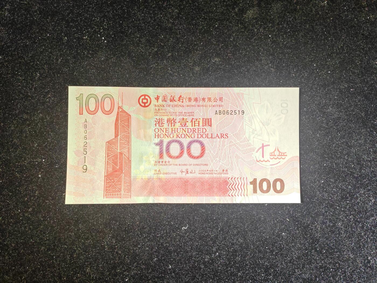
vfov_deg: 54.9
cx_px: 188
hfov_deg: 69.4
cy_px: 142
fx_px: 272
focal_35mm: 25
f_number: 1.9
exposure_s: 1/100
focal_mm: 5.3
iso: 80
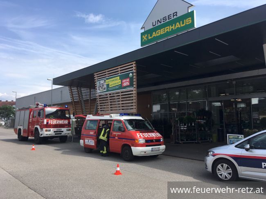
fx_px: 223
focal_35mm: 29
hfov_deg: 61.7
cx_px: 133
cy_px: 100
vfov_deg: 48.2
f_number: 2.2
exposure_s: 1/1451
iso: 25
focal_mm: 4.15
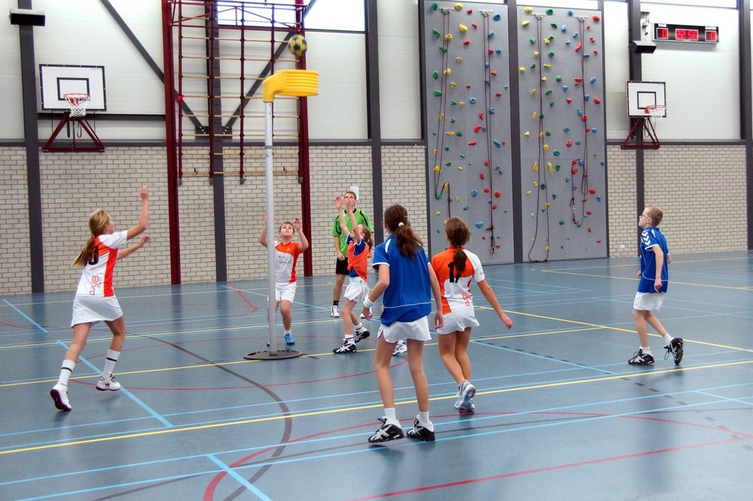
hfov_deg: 49.6
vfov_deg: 34.2
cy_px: 250
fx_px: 815
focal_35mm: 39
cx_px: 376
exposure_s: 1/160
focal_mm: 26
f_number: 4
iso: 1250
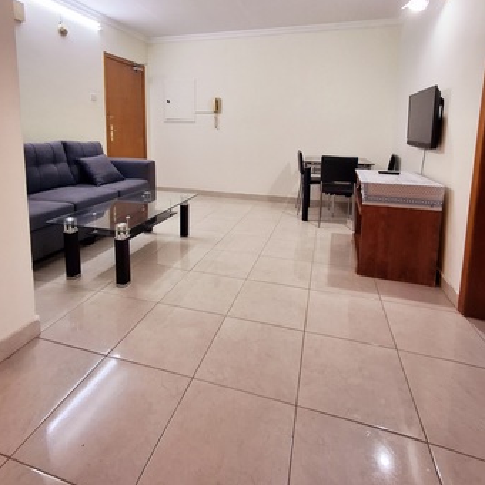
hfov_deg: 77.7
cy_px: 163
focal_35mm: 19
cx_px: 242
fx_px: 301
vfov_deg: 75.4
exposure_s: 1/40
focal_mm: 1.64
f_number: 2.2
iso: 50
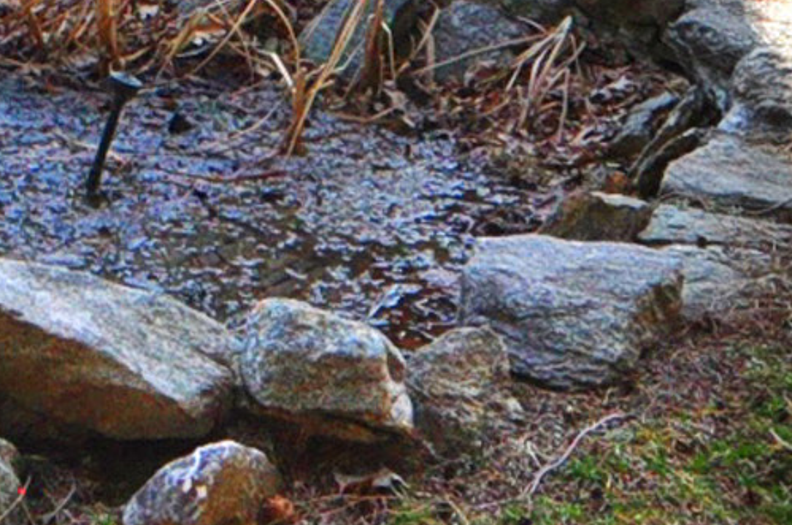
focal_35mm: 96
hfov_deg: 19.0
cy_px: -550
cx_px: -360
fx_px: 2107
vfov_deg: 12.4
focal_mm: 11
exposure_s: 1/400
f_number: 6.3
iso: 640
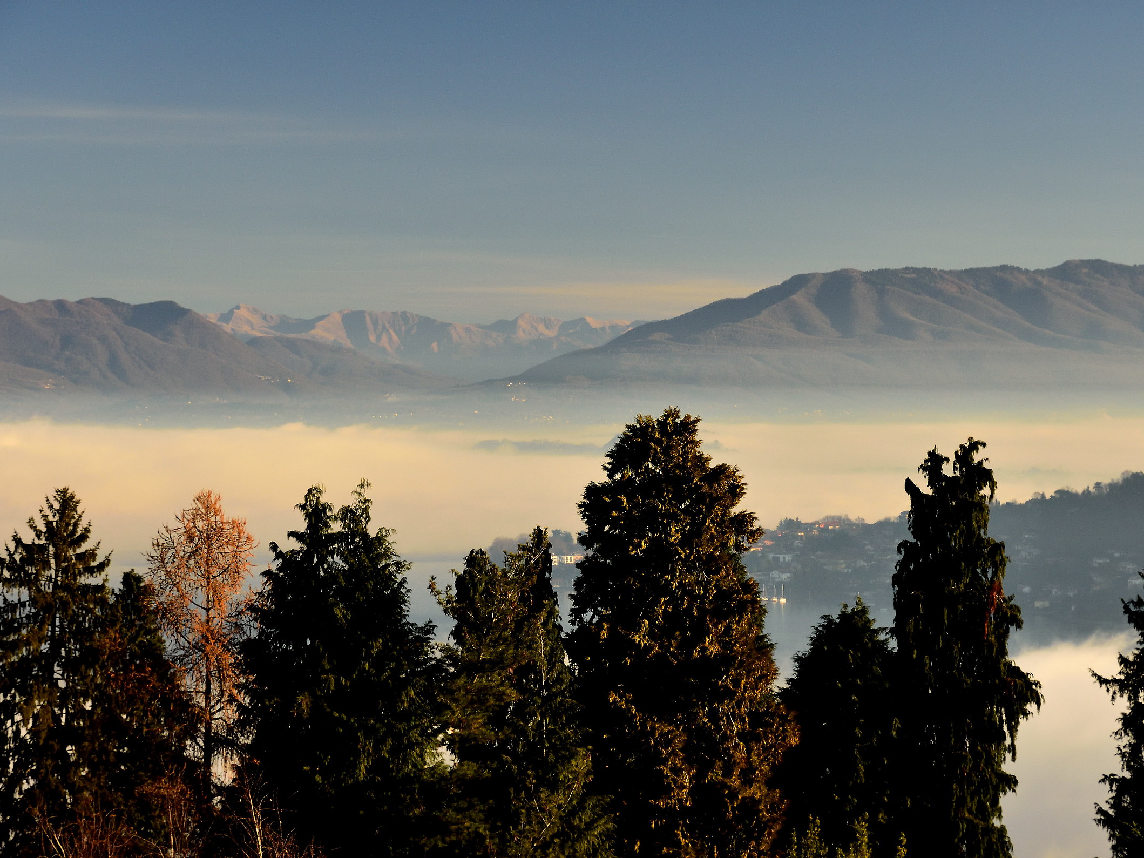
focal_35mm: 98
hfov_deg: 20.0
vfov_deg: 15.1
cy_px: 428
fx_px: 3239
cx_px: 592
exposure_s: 1/640
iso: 800
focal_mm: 60
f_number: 6.3
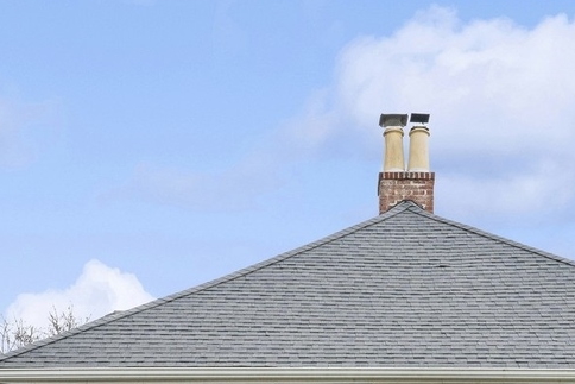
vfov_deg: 14.7
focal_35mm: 87
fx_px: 1390
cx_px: 295
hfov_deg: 23.4
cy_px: 566
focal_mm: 26
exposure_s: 1/160
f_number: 9
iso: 320
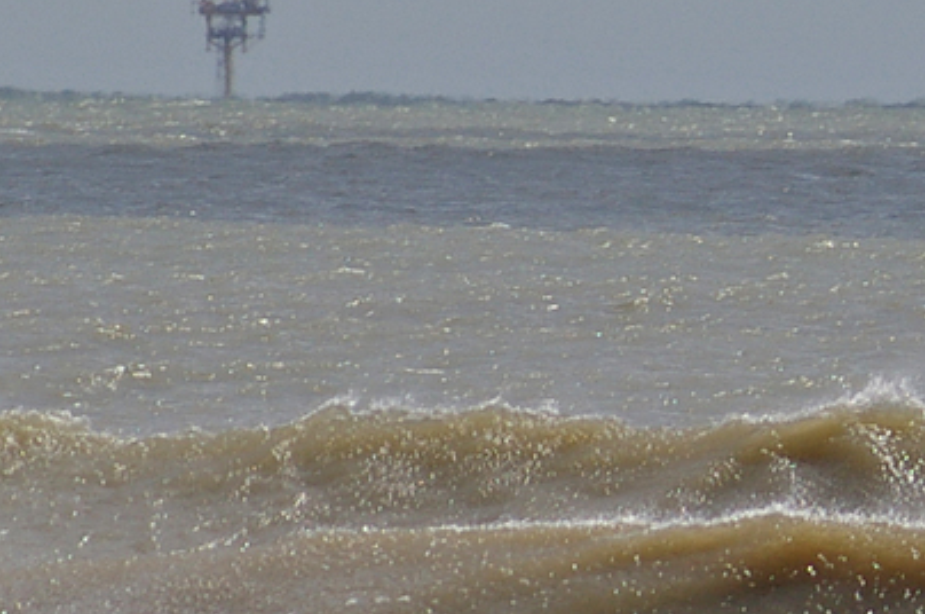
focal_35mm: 1249
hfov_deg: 1.7
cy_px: 603
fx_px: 32041
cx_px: 1236
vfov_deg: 1.1
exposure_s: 1/1500
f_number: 8
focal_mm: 210
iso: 200
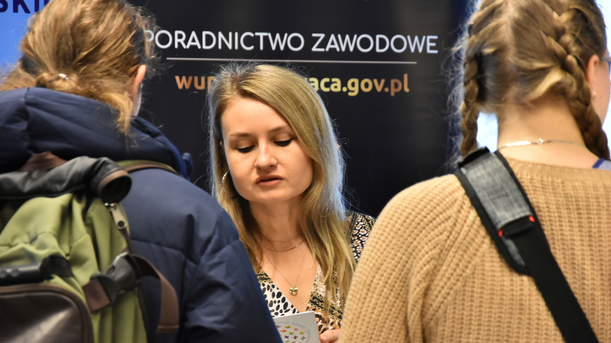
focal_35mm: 166
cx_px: 306
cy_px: 166
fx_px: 2682
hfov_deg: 13.0
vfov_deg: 7.3
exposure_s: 1/50
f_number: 5.6
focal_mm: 105
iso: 2000
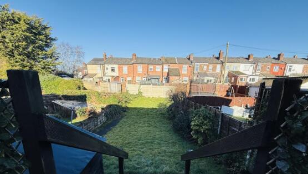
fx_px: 131
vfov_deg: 65.7
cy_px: 113
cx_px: 158
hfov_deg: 99.3
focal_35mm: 16
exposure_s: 1/841
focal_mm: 2.22
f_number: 2.2
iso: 50
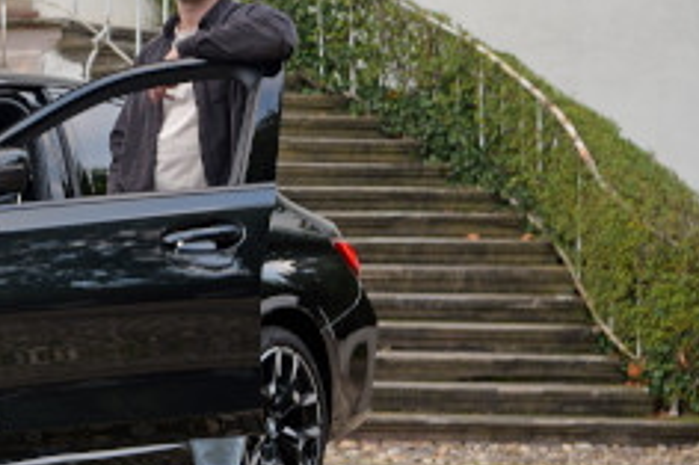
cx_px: -184
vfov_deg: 9.8
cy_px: 104
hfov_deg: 14.1
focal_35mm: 140
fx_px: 2716
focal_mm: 55
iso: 200
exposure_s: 1/30
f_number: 5.6
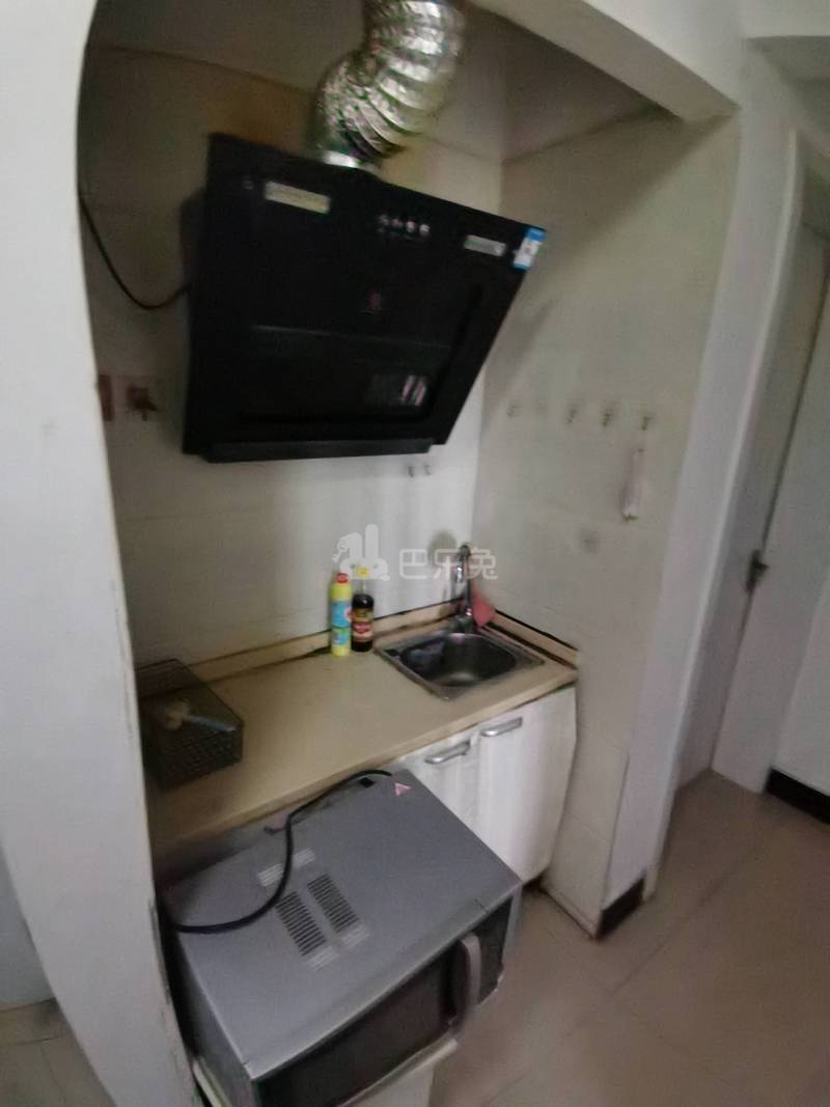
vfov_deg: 91.0
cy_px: 554
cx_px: 415
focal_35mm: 17
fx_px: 544
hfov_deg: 74.7
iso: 1000
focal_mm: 1.78
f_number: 2.4
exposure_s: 1/17.1
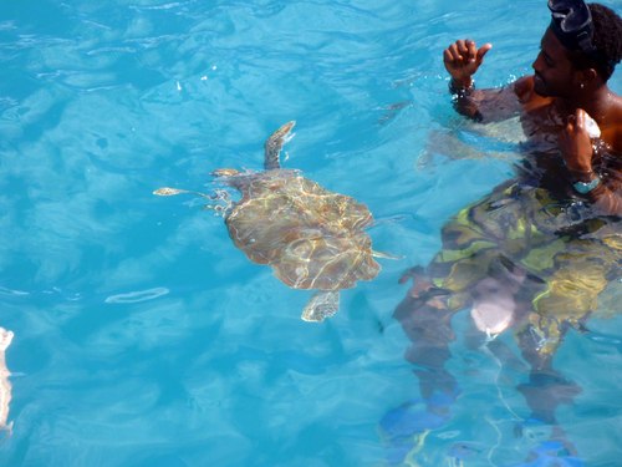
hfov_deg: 15.4
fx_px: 2300
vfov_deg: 11.6
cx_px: 311
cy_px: 234
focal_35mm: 128
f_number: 5.9
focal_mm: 22.8
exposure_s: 1/250
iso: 100
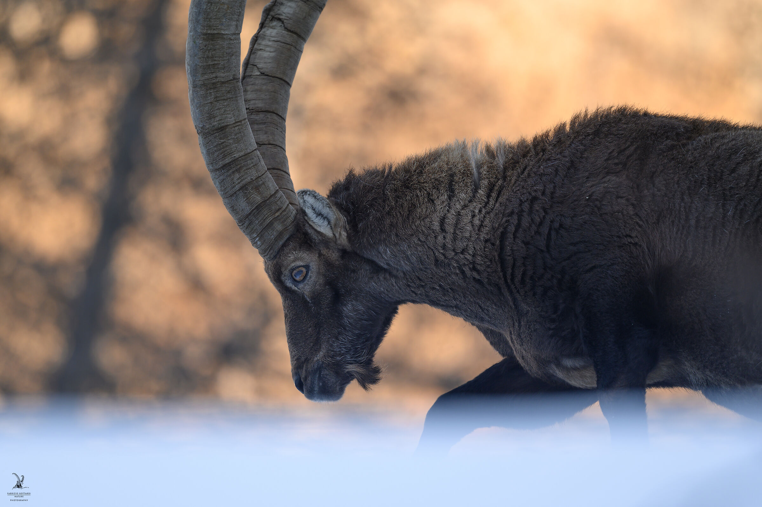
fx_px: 10576
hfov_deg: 4.1
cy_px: 254
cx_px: 381
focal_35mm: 500
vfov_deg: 2.7
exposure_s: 1/400
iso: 400
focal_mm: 500
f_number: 5.6
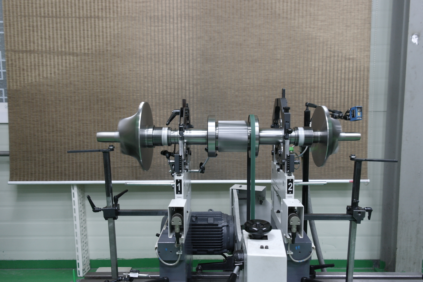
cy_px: 141
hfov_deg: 67.4
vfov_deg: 47.9
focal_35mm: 27
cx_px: 212
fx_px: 317
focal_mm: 18
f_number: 3.5
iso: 320
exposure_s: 1/40
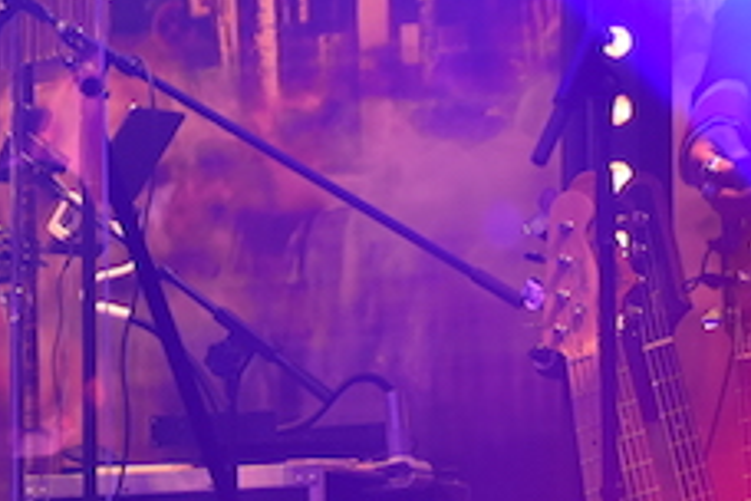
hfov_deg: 6.5
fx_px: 6571
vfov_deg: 4.3
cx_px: 313
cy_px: -264
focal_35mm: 315
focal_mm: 70
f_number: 2.8
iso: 1100
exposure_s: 1/60
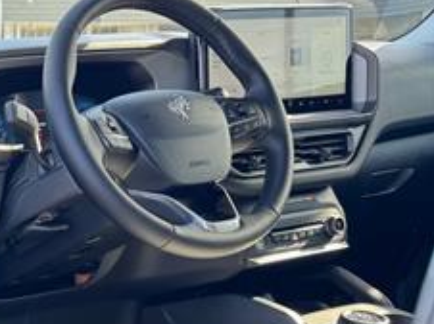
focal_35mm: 68
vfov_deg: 20.6
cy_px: 355
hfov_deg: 23.9
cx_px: -177
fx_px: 852
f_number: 1.78
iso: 64
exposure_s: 1/121
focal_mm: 6.76
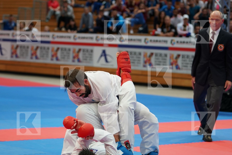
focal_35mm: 127
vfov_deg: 10.8
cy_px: 78
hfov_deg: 16.1
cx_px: 116
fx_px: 818
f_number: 2.8
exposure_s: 1/800
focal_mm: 85
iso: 1250
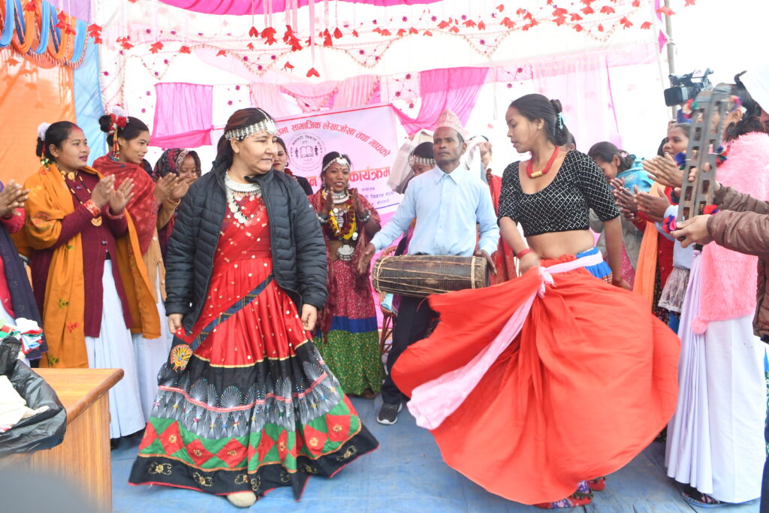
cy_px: 256
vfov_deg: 43.6
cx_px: 384
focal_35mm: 30
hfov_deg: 61.9
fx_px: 641
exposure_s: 1/125
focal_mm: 20
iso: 800
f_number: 4
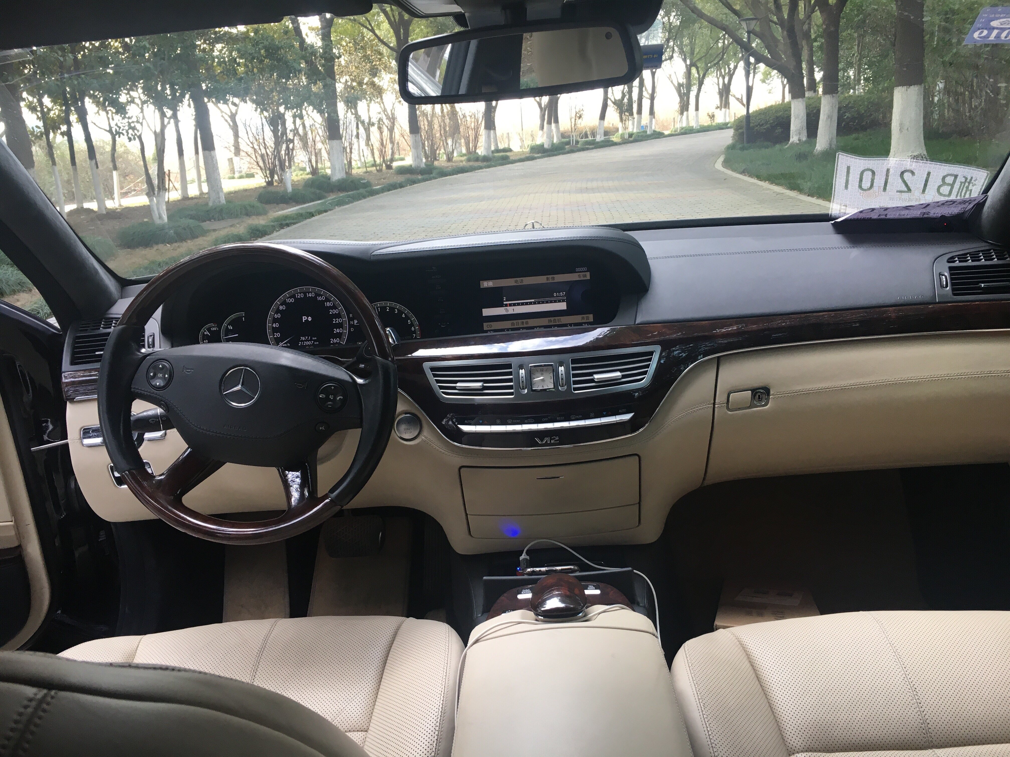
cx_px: 505
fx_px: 846
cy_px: 378
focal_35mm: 29
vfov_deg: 48.2
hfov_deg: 61.7
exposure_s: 1/33
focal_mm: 4.15
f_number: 2.2
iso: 25
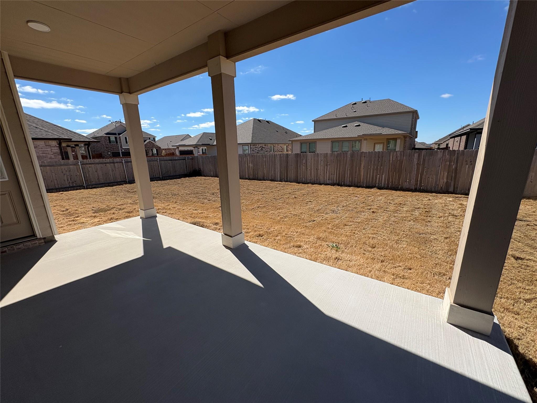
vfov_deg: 85.7
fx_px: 217
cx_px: 268
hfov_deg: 102.1
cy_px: 202
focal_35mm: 14
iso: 50
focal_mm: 2.22
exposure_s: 1/2342
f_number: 2.2
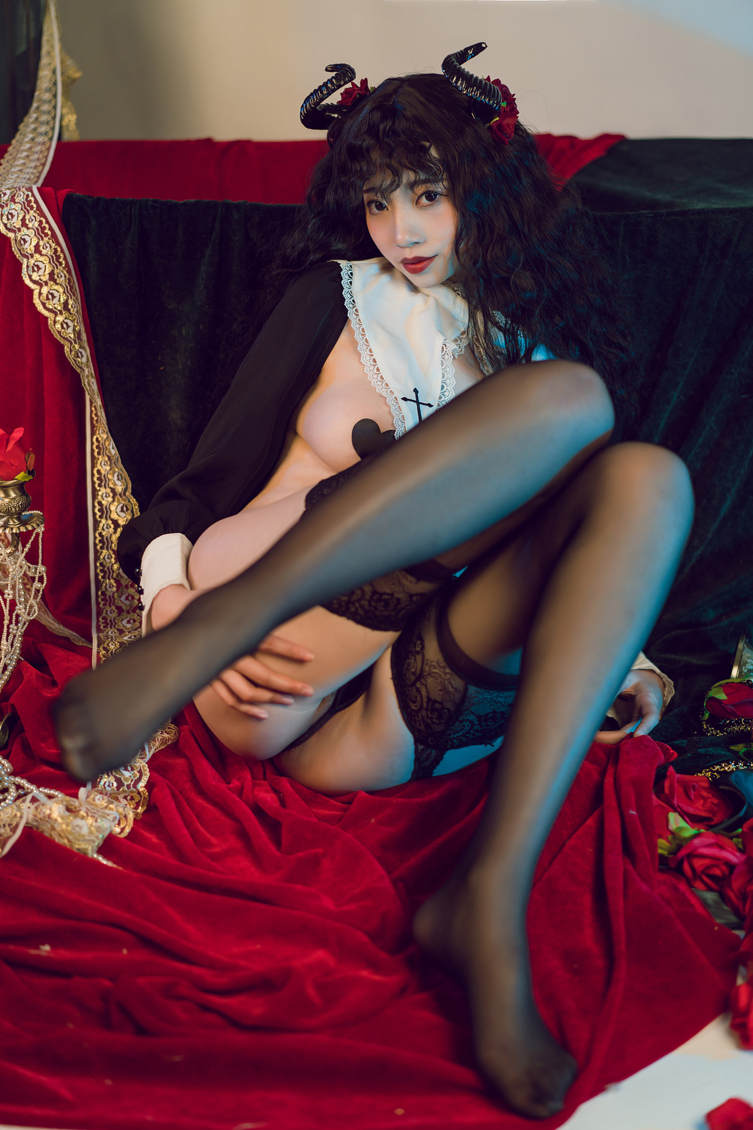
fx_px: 1725
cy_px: 565
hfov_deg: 24.6
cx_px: 376
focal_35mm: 55
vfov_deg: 36.2
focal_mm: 55
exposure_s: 1/100
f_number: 2
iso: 320
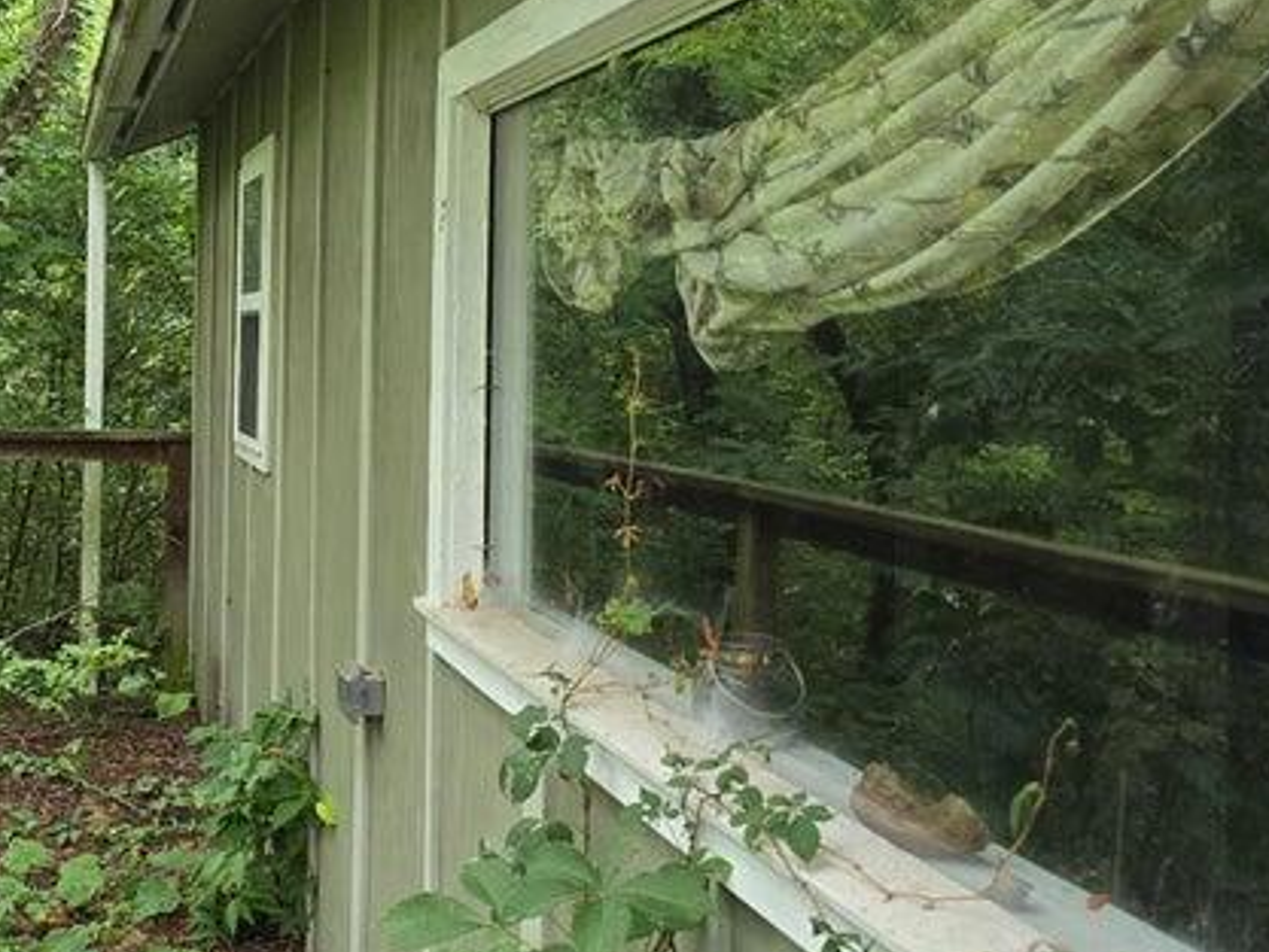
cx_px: 218
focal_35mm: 47
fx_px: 1723
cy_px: 271
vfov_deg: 30.5
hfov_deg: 38.6
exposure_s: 1/120
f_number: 1.7
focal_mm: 6.3
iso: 160
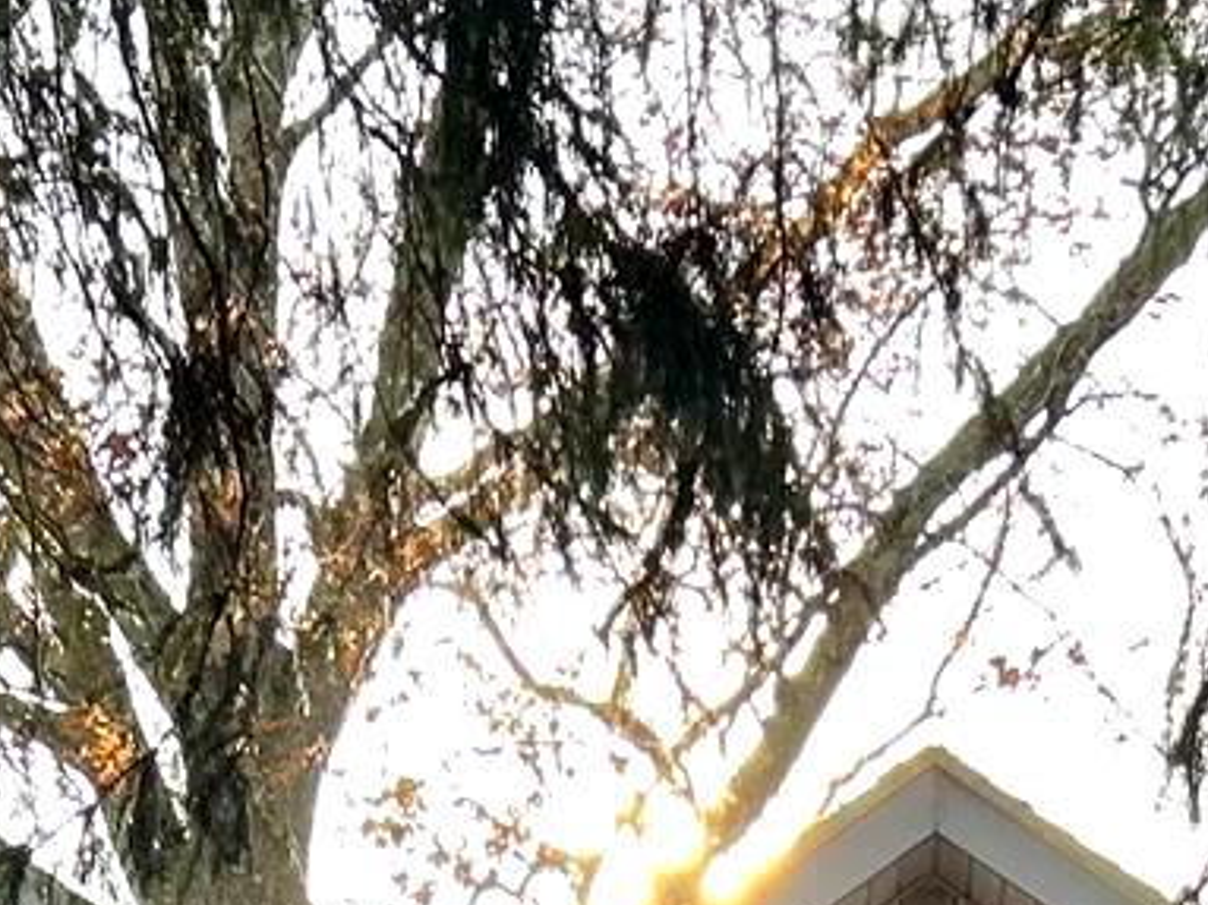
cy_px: 2034
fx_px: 4849
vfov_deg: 9.7
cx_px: 716
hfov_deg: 14.2
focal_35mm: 139
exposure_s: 1/482
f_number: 1.5
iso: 50
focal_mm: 5.7
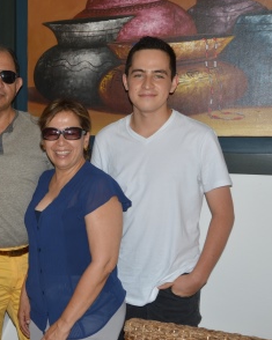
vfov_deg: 31.5
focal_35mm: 60
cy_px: 169
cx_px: 21
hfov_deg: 24.6
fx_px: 604
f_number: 8
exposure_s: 1/100
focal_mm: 28
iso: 200
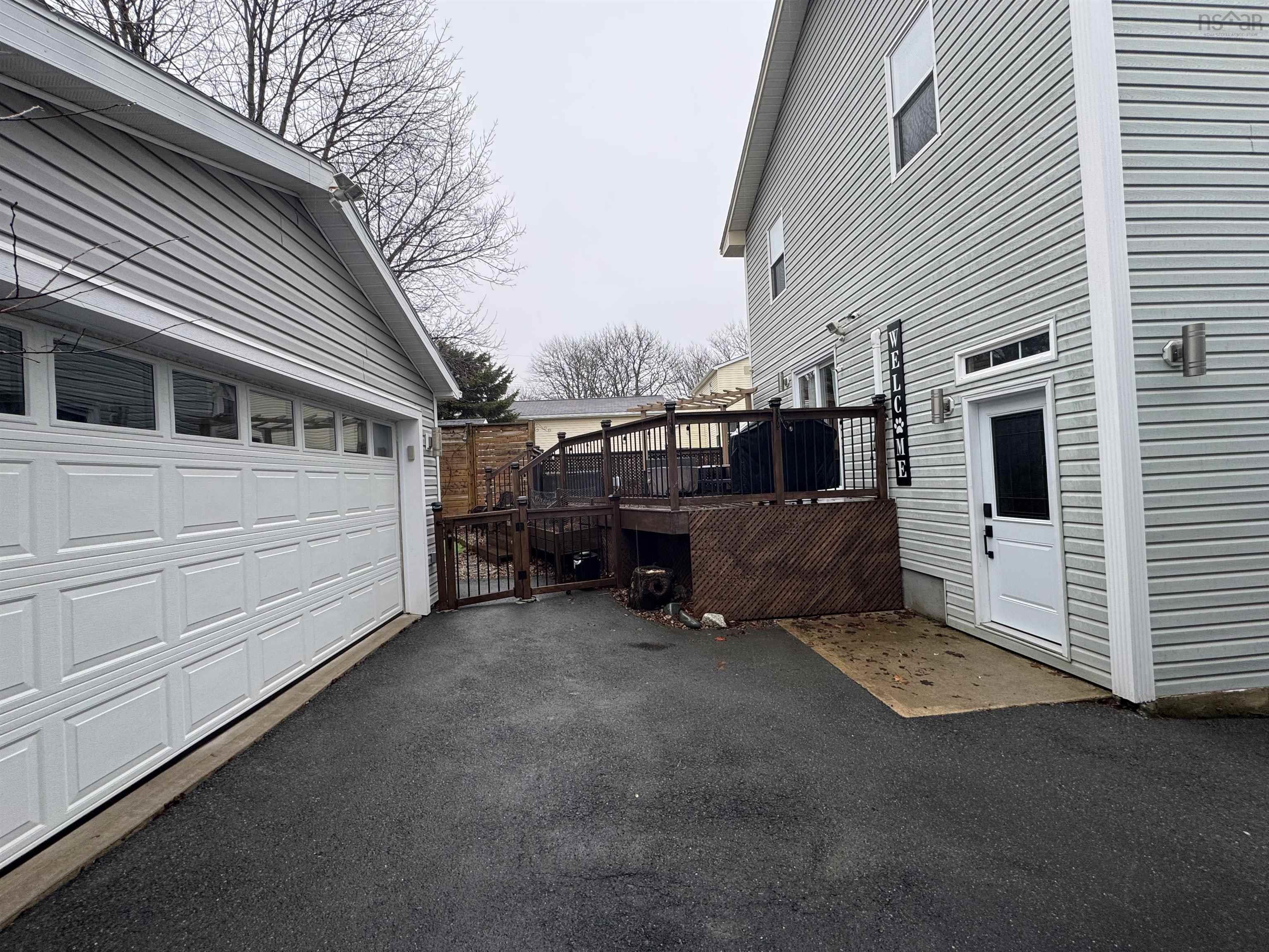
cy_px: 476
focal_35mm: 14
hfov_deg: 102.1
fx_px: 513
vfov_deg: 85.7
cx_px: 634
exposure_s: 1/99
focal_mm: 2.22
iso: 50
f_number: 2.2
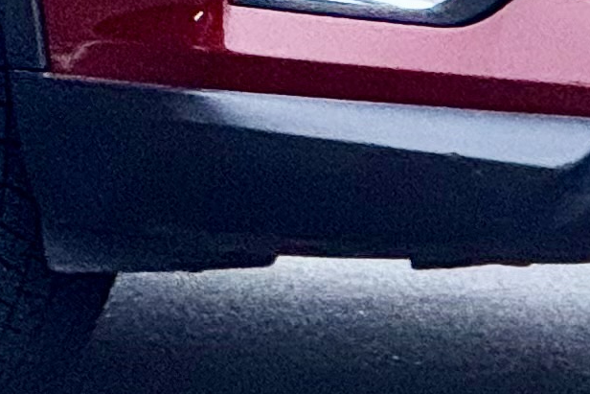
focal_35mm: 817
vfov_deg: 1.7
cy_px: -434
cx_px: -194
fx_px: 13392
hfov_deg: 2.5
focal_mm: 15.66
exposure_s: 1/54
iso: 640
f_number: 2.8
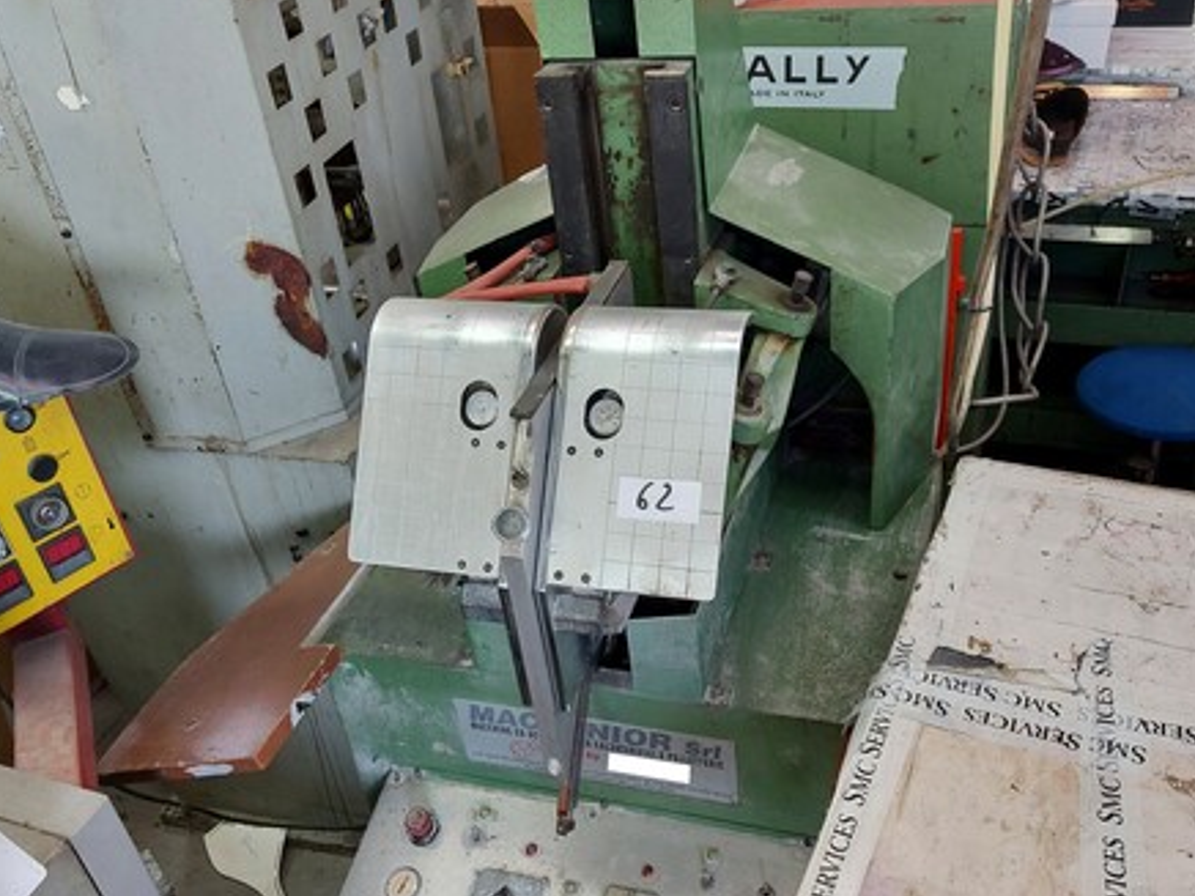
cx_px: 630
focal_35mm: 33
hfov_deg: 55.3
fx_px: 1139
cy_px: 510
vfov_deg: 42.8
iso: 64
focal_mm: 5.23
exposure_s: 1/50
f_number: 1.8
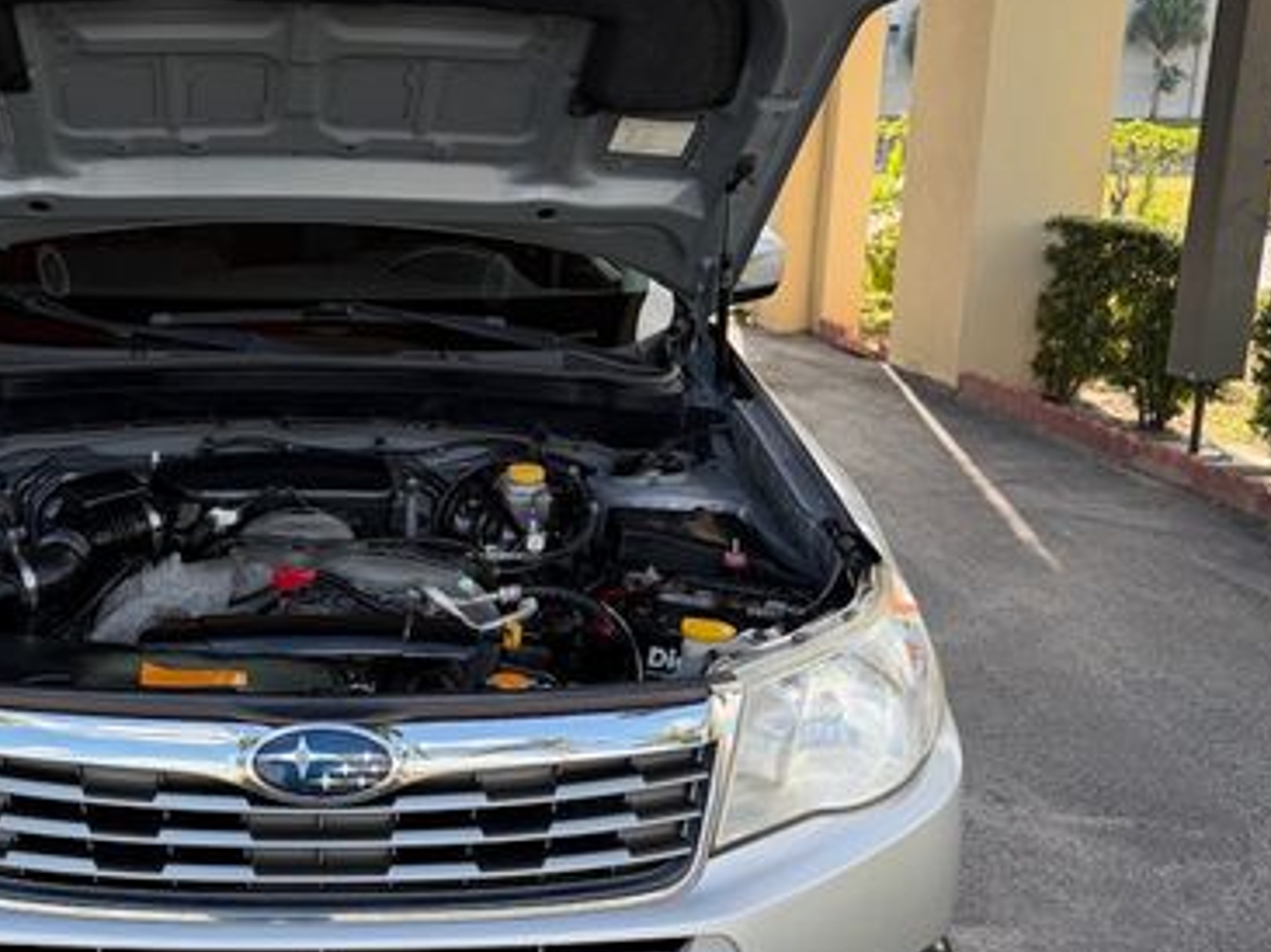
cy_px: 476
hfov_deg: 43.2
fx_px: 1541
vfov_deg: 34.3
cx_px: 292
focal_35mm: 42
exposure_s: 1/683
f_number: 1.78
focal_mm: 6.76
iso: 100
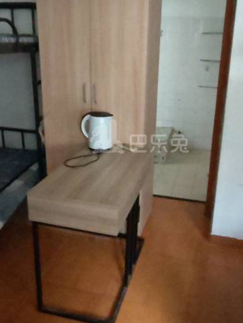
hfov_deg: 42.9
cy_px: 137
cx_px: 139
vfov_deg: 55.1
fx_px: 309
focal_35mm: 33
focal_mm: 1.96
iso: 2500
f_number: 2.2
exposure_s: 1/25
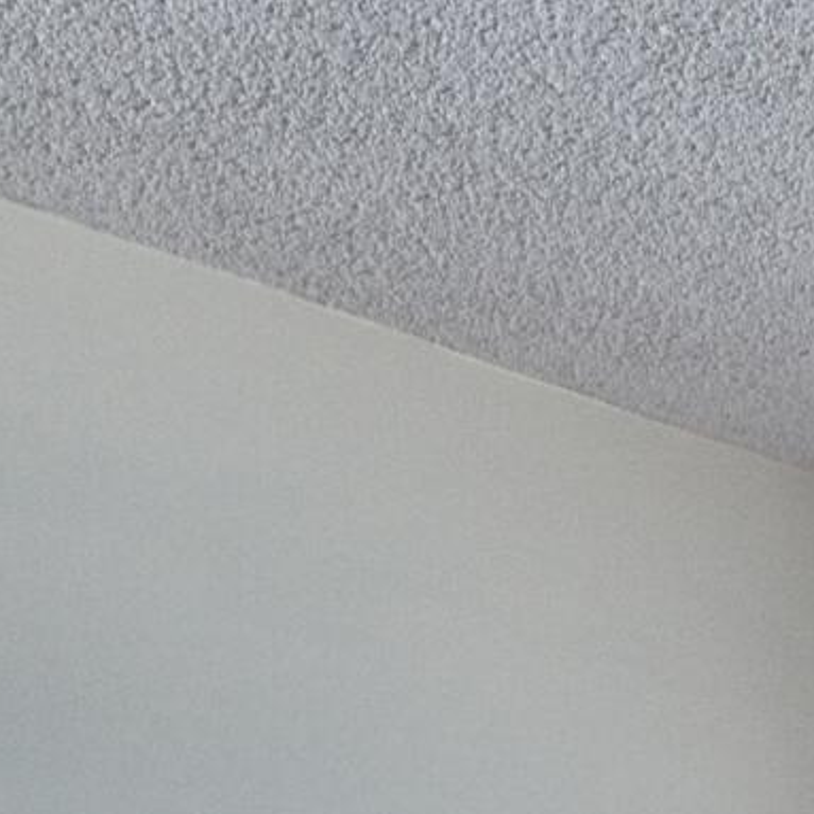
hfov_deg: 19.4
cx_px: 1148
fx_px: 2128
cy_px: 1648
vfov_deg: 16.4
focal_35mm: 80
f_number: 9.5
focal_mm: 12
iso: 800
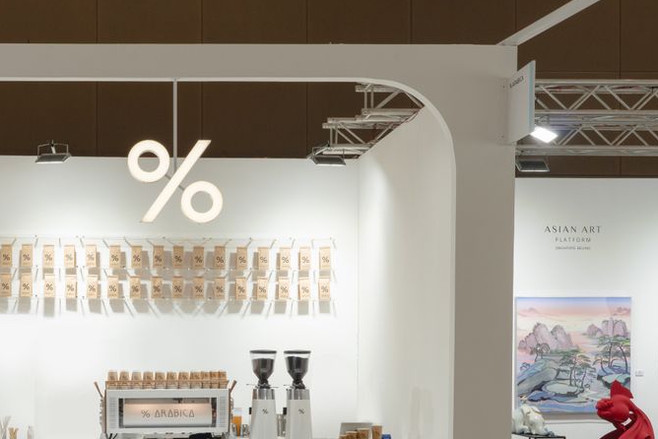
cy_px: 356
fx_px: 1076
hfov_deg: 33.1
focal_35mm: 59
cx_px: 135
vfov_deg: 22.7
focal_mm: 23
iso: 250
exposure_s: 1/40
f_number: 8
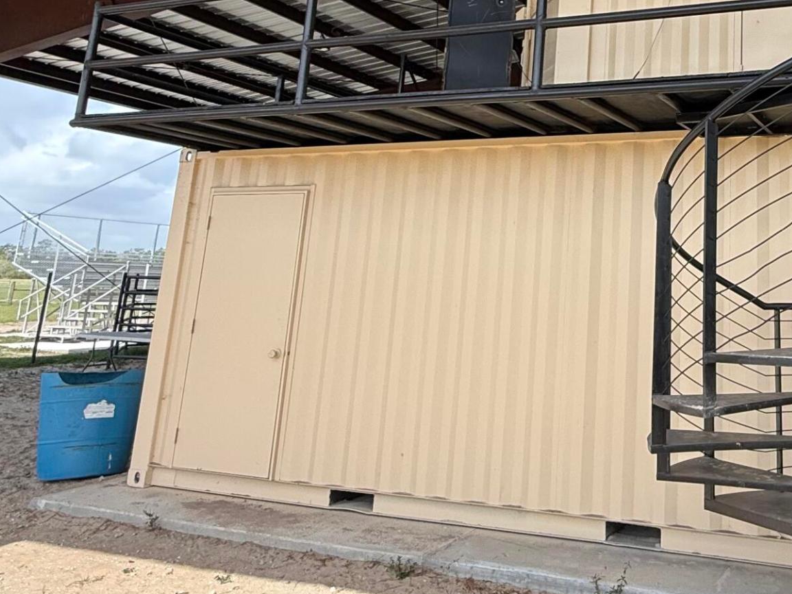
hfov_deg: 48.3
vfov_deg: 39.1
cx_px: 680
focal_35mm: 35
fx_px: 801
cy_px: 115
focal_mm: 2.22
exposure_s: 1/928
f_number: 2.2
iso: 50
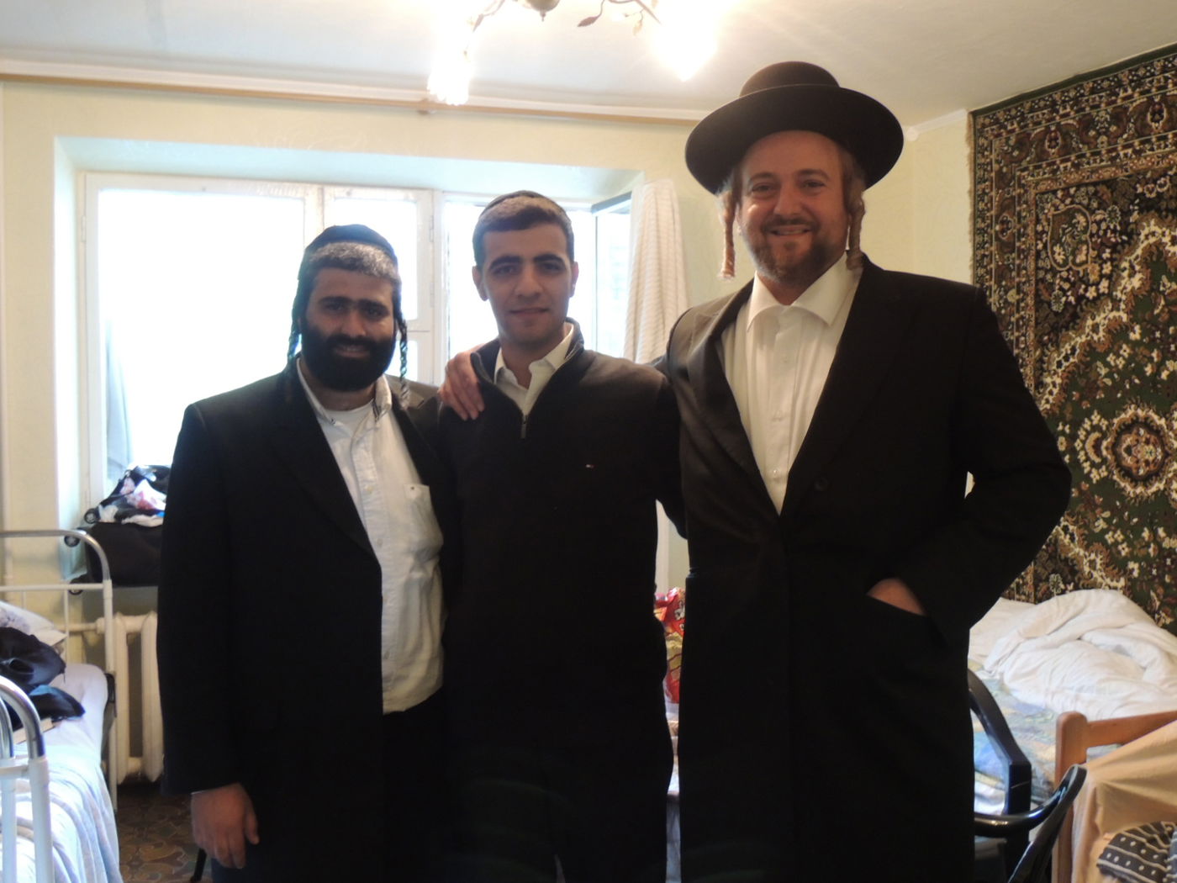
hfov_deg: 52.6
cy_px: 442
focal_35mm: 35
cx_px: 588
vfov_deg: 40.7
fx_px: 1190
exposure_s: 1/13
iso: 560
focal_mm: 6.2
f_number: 3.3
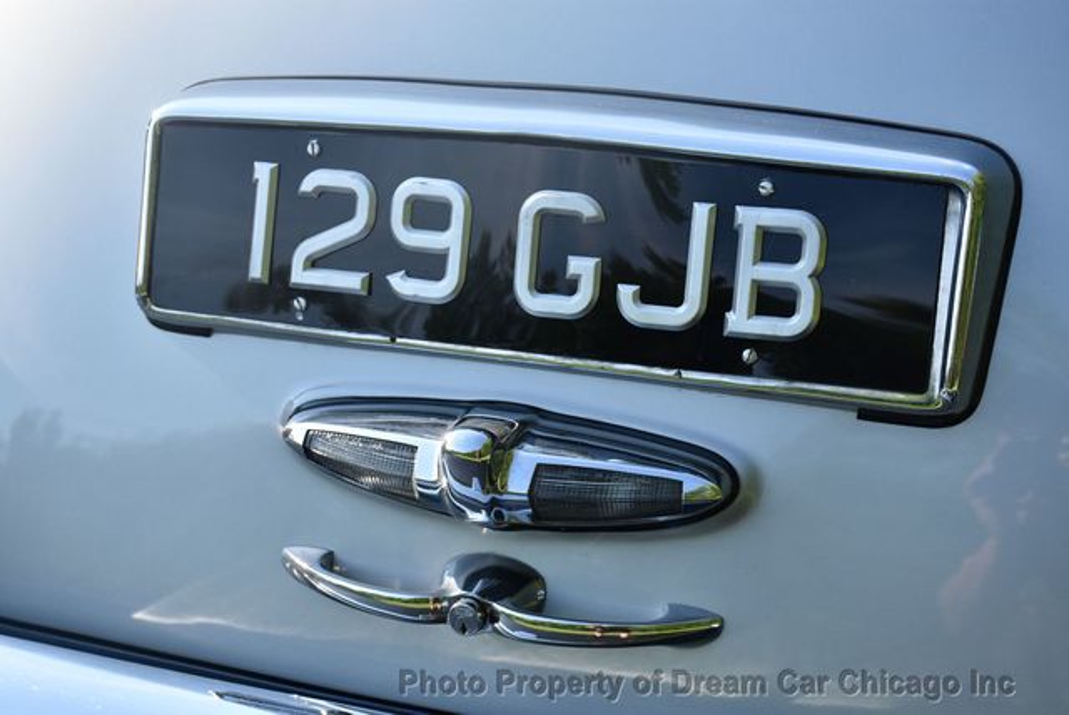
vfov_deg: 20.2
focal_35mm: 68
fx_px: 2006
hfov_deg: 29.8
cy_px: 358
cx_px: 534
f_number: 8
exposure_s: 1/500
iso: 320
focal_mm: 45
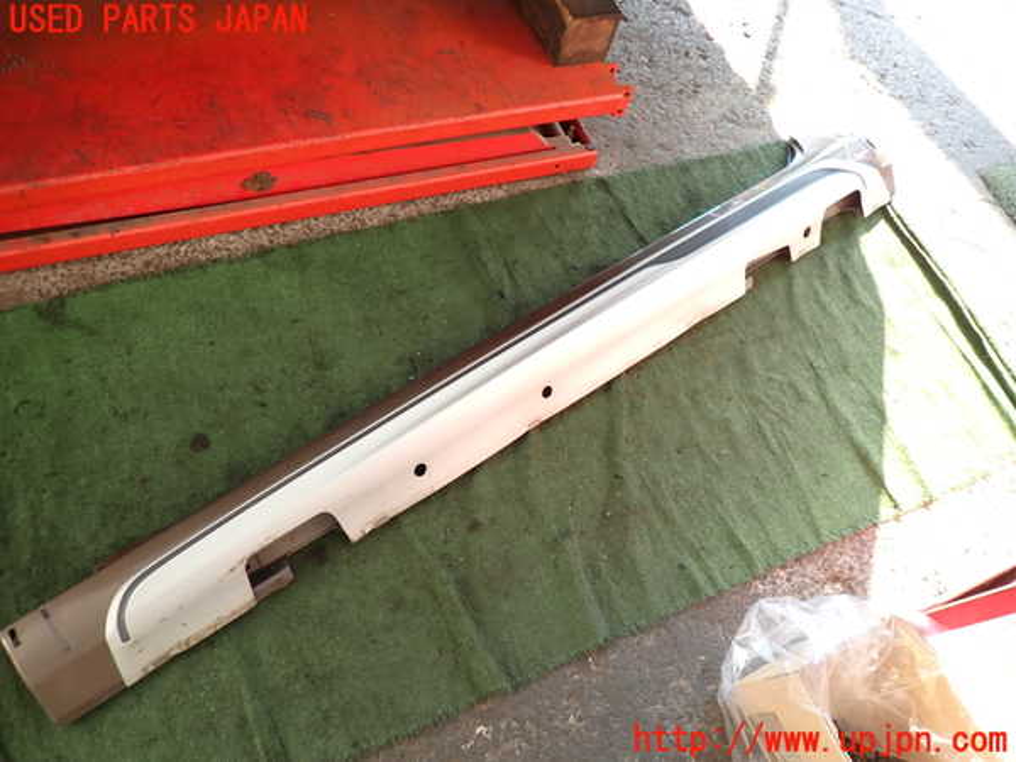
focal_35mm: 25
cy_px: 381
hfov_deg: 69.4
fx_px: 734
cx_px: 508
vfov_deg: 54.9
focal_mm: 4.5
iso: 160
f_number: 2
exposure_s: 1/60
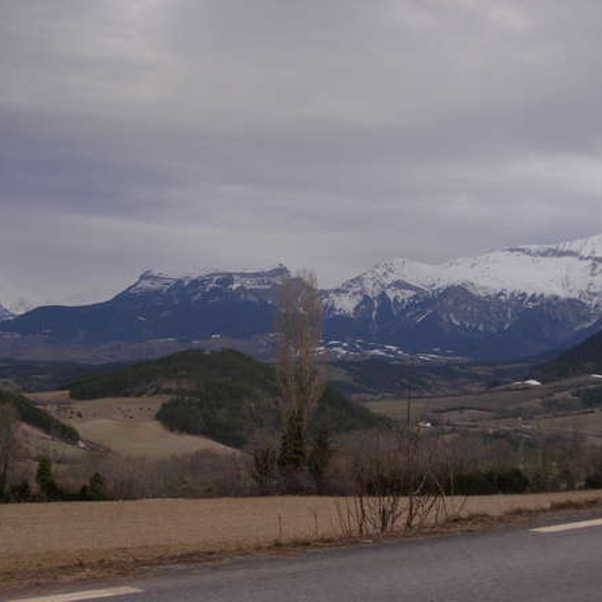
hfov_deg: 25.0
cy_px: 301
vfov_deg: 25.0
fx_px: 1358
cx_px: 259
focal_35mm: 69
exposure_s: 1/171
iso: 79
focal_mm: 9.5
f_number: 3.3
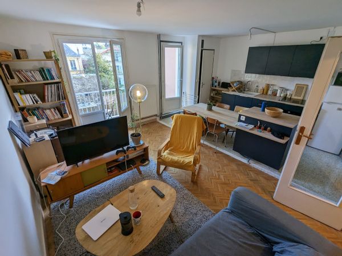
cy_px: 128
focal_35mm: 16
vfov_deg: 78.1
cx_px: 171
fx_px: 158
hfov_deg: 94.5
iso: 89
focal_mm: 2.35
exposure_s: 1/50
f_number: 2.2
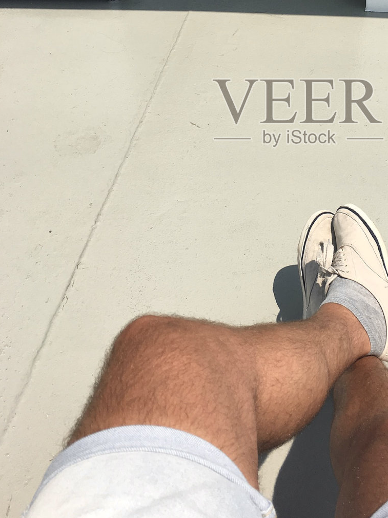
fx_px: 687
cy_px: 113
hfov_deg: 30.9
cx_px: 298
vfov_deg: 39.8
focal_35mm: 46
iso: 25
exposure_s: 1/2404
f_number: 2.2
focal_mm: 4.15
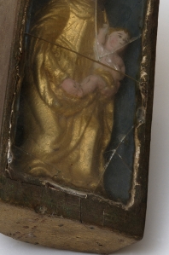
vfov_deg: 11.4
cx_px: 56
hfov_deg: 7.6
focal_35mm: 180
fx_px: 1273
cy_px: 62
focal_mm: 70
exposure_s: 1/60
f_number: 22
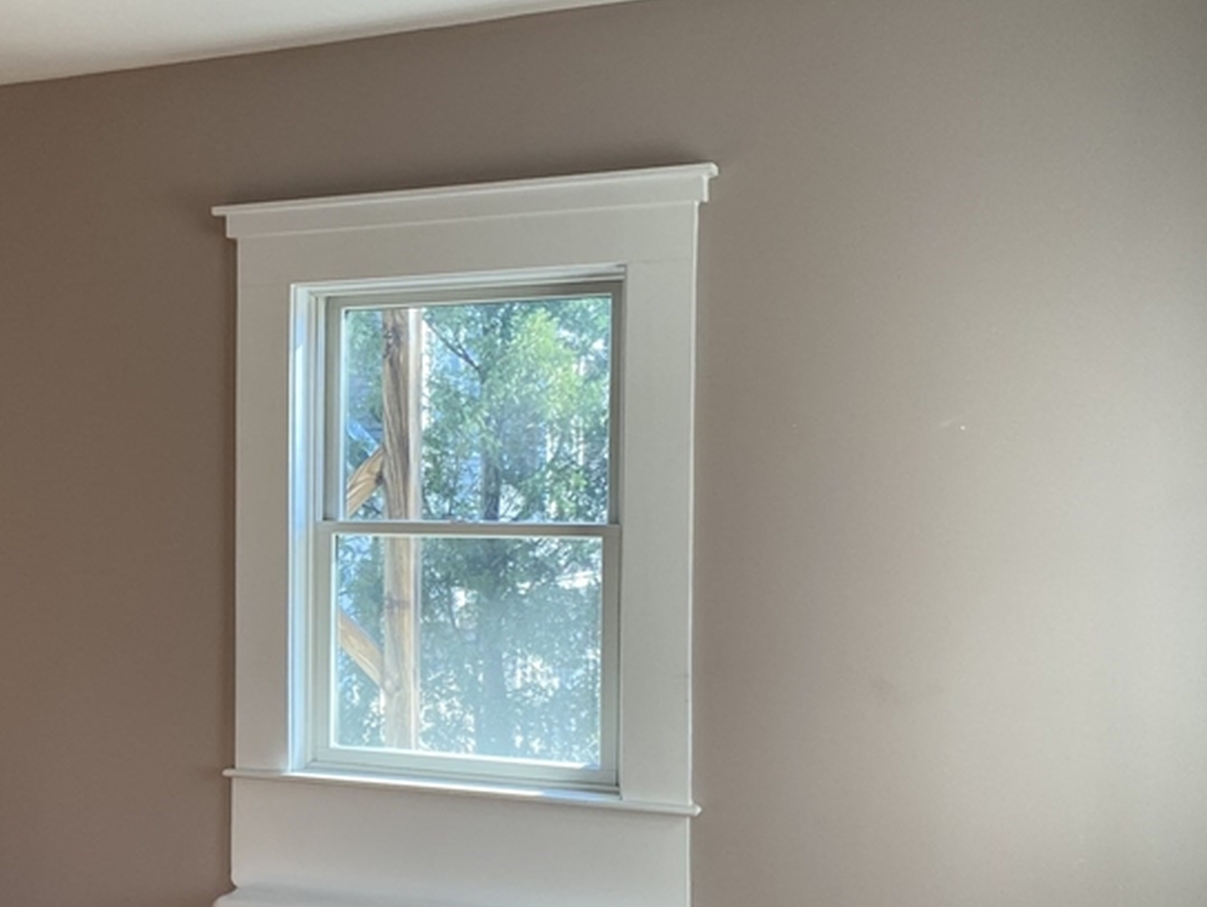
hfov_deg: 37.3
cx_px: 216
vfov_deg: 29.7
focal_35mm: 49
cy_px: 531
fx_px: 1710
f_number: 1.8
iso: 100
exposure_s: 1/121
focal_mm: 4.25
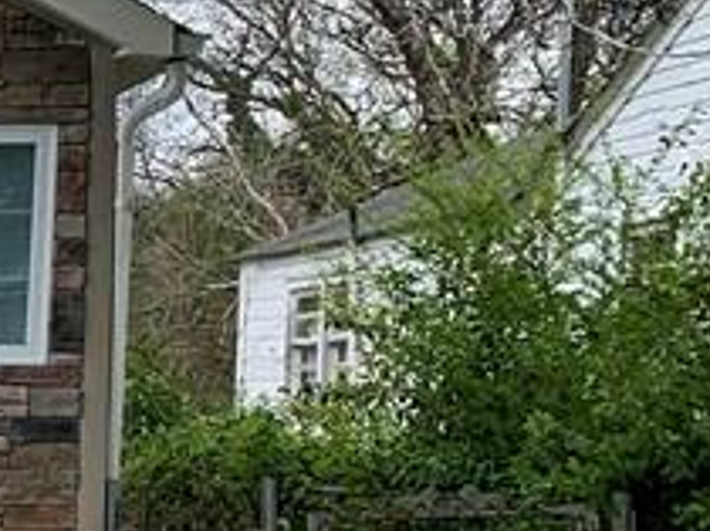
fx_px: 2602
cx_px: -997
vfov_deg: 11.4
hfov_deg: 12.3
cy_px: 673
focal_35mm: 127
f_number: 1.8
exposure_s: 1/727
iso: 25
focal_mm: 4.25
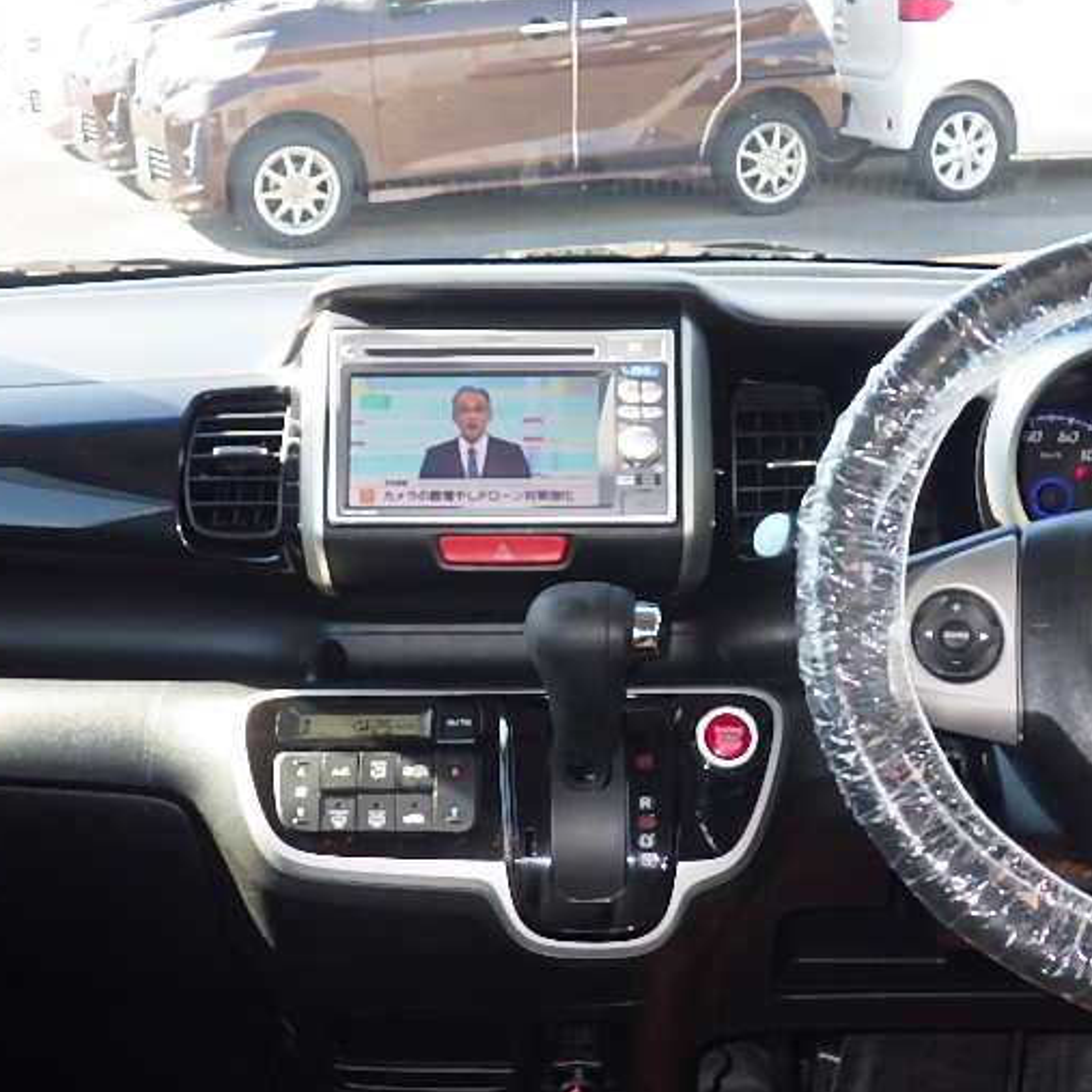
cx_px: 558
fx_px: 1785
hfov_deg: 34.0
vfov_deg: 34.0
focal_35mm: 50
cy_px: 610
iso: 250
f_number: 3.5
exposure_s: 1/160
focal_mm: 5
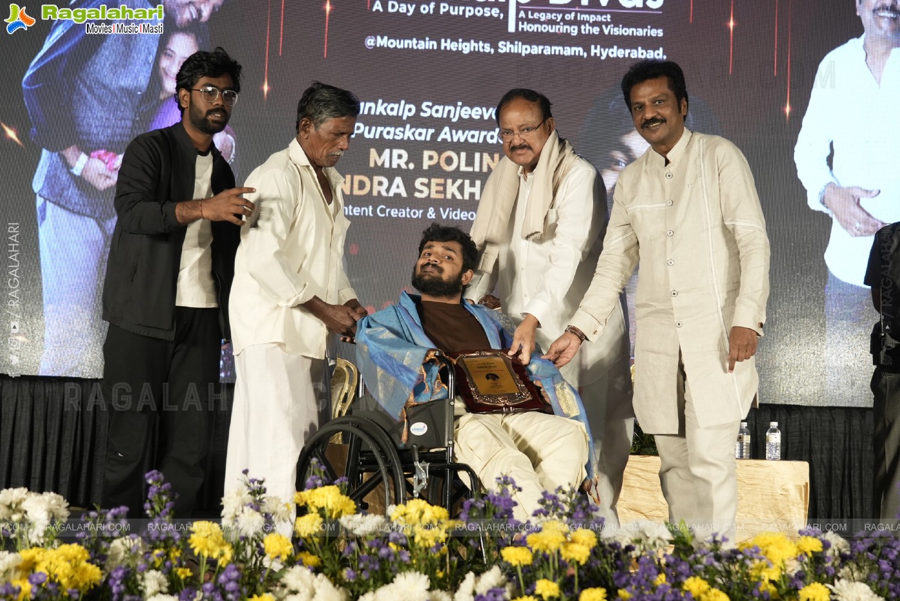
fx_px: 1525
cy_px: 300
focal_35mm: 61
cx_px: 450
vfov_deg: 22.3
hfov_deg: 32.9
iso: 800
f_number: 4
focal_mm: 41
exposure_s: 1/250
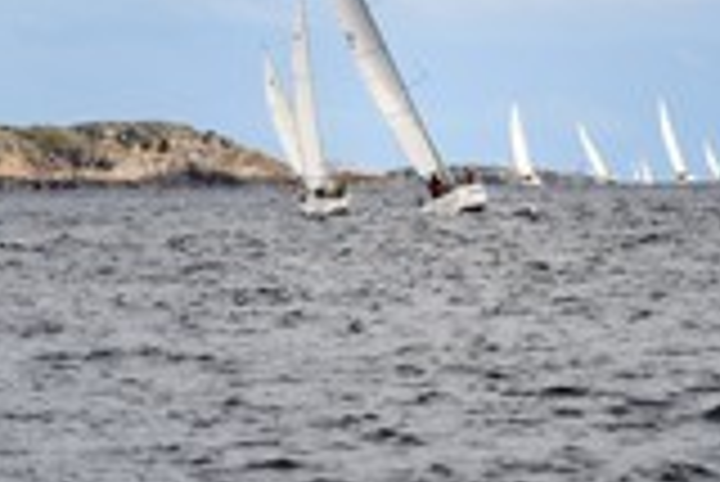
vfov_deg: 2.7
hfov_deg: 4.0
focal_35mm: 511
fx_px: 10229
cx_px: 562
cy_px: -113
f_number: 8
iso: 200
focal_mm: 195
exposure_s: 1/800
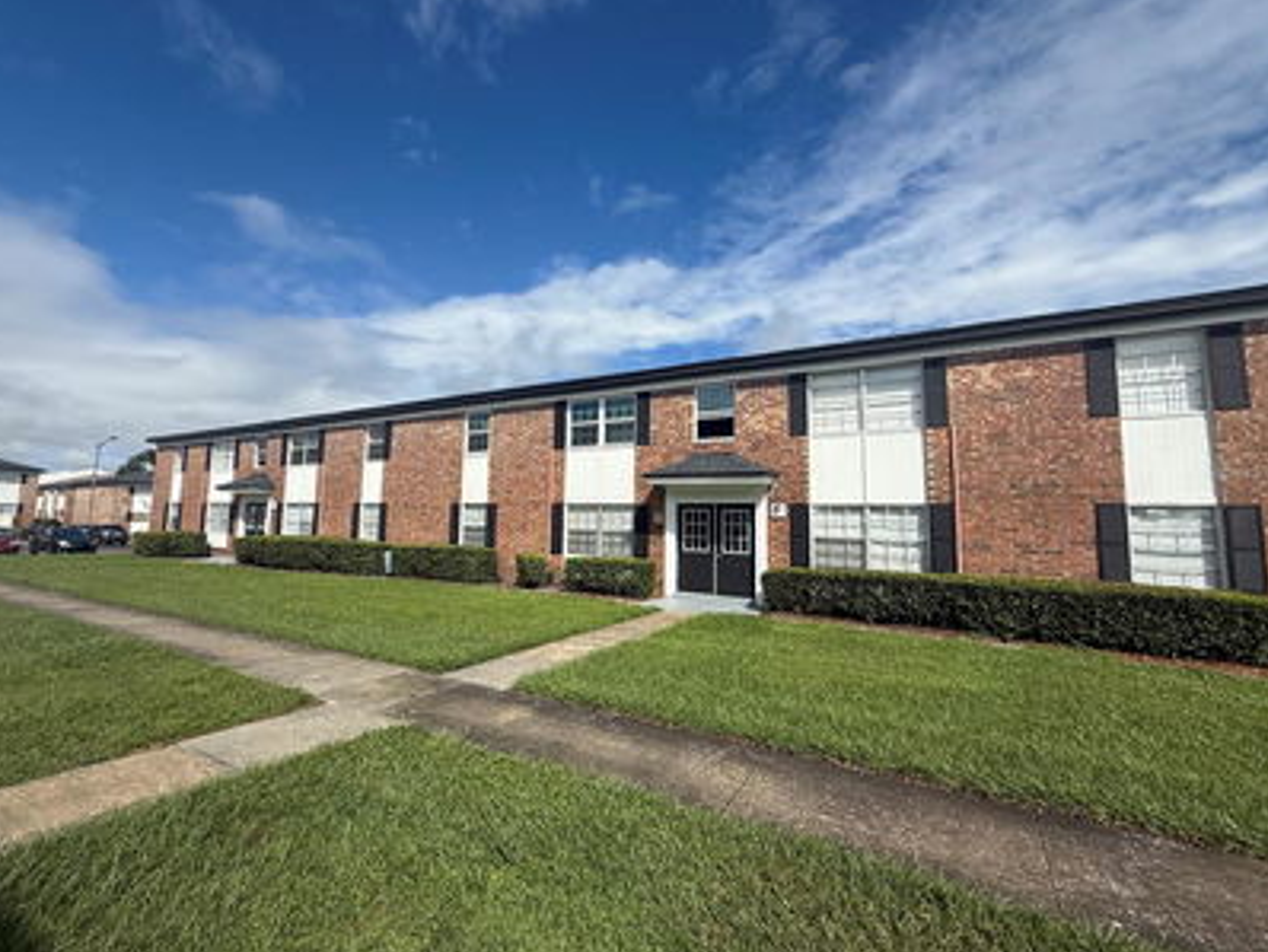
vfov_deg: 81.8
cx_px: 607
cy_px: 471
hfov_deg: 98.1
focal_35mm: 15
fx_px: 550
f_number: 2.2
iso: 50
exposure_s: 1/3663
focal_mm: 2.22
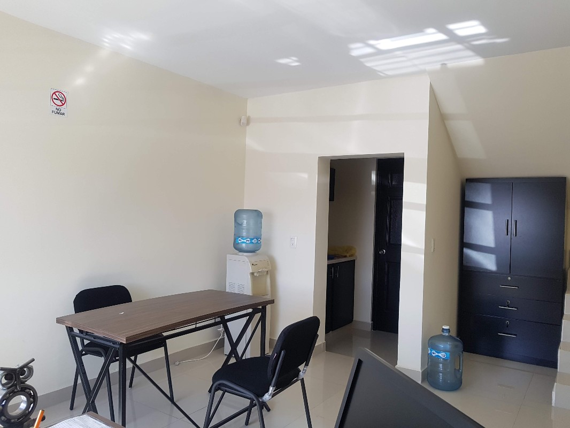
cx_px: 285
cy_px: 214
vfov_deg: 53.1
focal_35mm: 26
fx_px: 428
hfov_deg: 67.3
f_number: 1.7
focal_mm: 4.2
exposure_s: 1/50
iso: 80
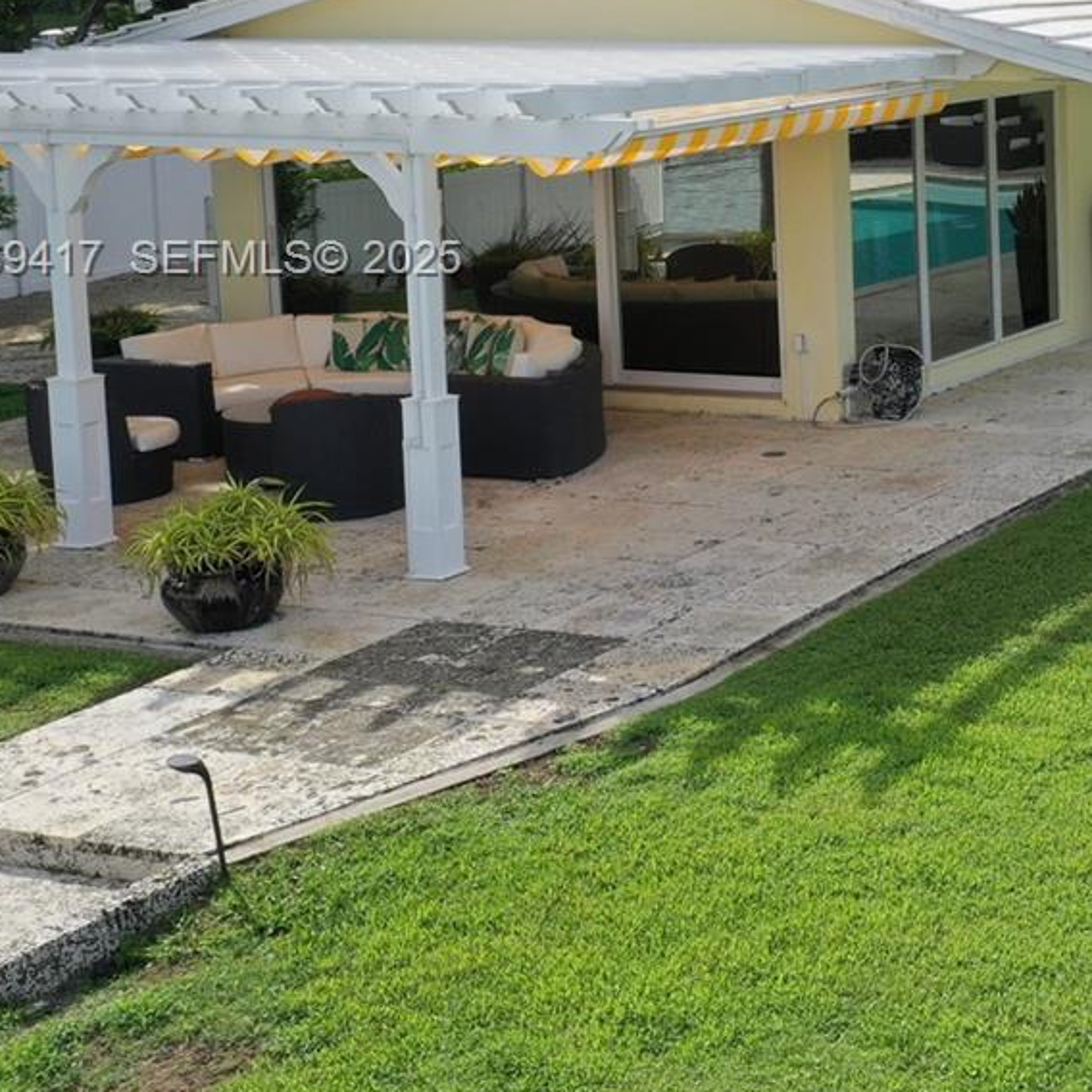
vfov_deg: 25.4
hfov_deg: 23.0
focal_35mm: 67
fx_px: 2391
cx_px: 1402
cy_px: 261
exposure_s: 1/320
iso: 100
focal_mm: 10.26
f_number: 6.3
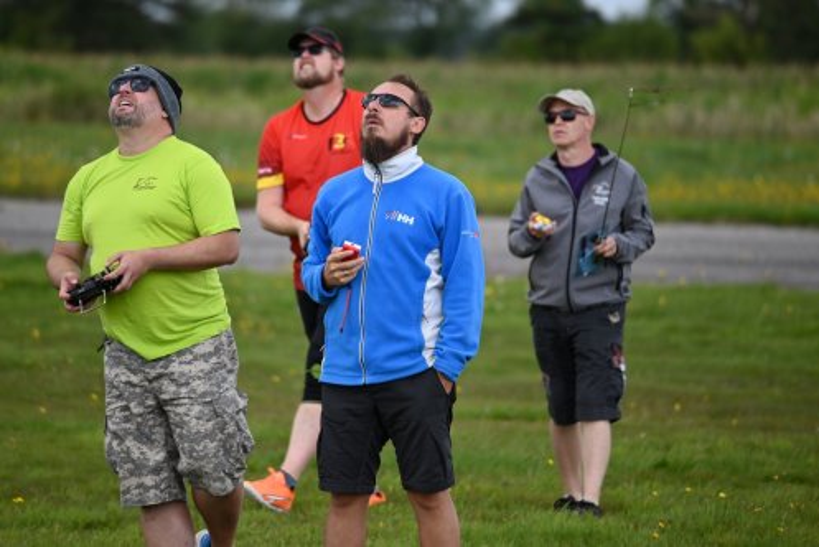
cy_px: 274
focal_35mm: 400
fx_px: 9105
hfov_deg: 5.2
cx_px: 410
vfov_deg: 3.4
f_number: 6.3
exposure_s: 1/400
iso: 320
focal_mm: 400
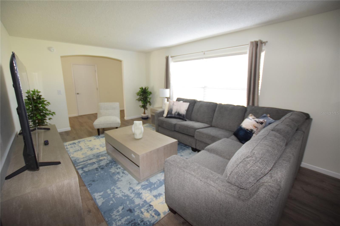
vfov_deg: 77.3
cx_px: 170
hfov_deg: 100.4
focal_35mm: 15
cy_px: 113
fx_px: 142
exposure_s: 1/60
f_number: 3.5
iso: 1000
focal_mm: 10
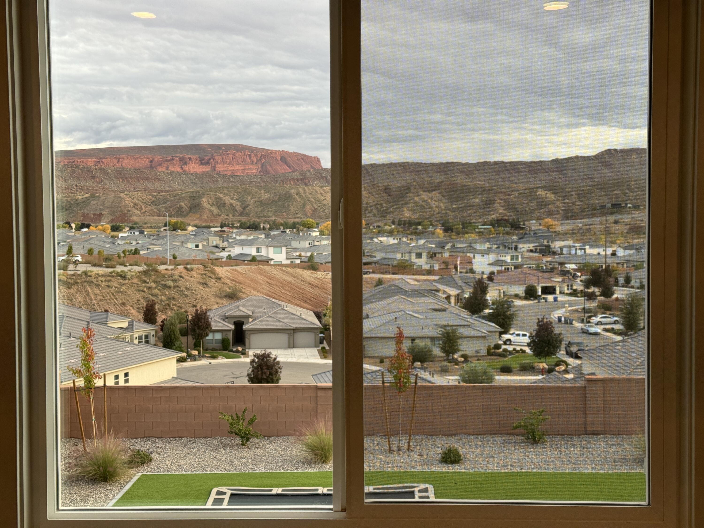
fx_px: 976
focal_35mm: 48
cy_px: 264
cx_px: 352
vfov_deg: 30.3
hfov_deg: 39.7
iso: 64
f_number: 1.78
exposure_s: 1/340
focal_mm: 6.76
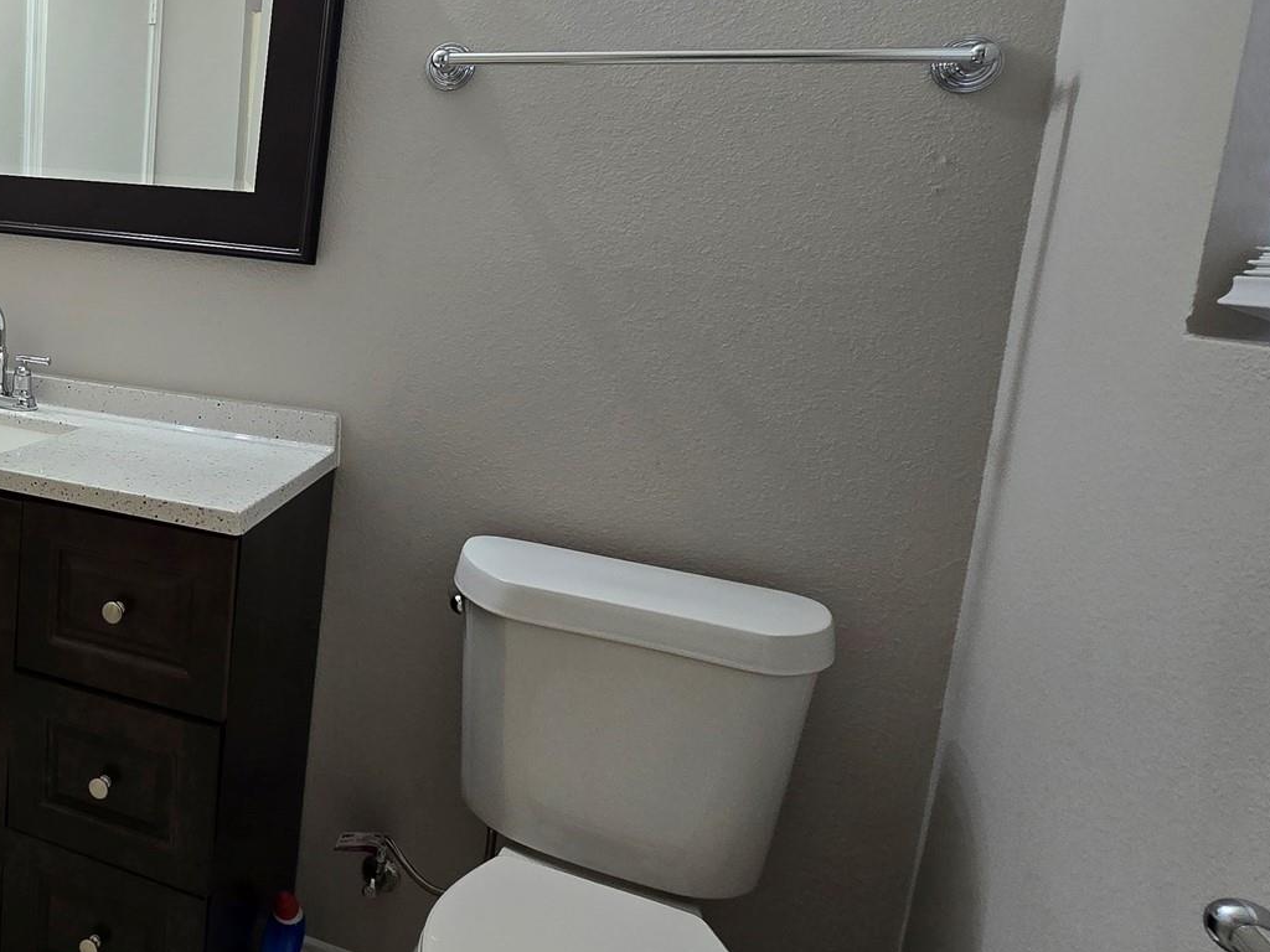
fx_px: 954
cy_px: 331
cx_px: 88
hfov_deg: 56.4
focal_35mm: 26
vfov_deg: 52.2
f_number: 2.2
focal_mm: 2.2
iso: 125
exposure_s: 1/60
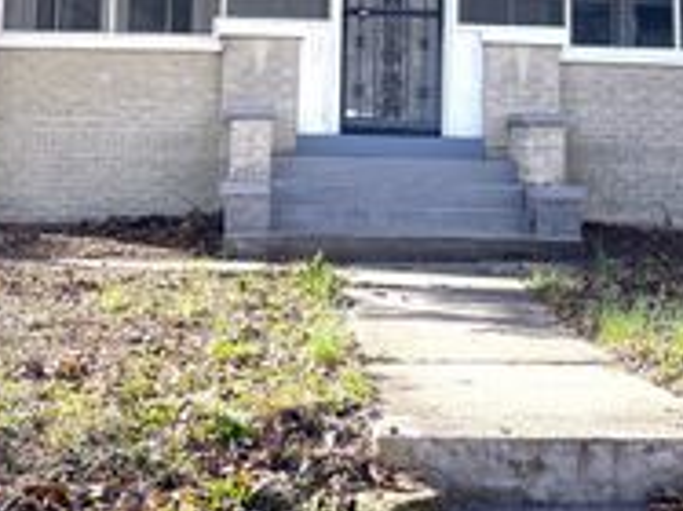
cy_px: -53
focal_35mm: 67
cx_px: 391
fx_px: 1321
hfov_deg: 29.0
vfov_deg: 20.8
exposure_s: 1/1323
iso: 32
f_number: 1.6
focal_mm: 5.1
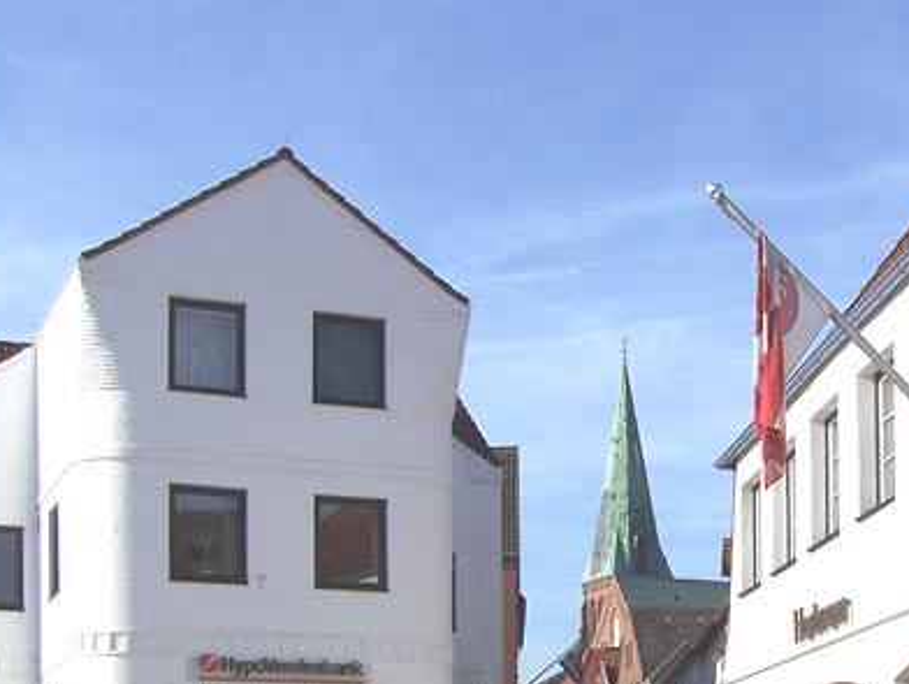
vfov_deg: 23.9
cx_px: 663
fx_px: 1604
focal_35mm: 61
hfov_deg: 31.2
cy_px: 470
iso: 64
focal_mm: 6.3
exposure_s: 1/800
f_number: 4
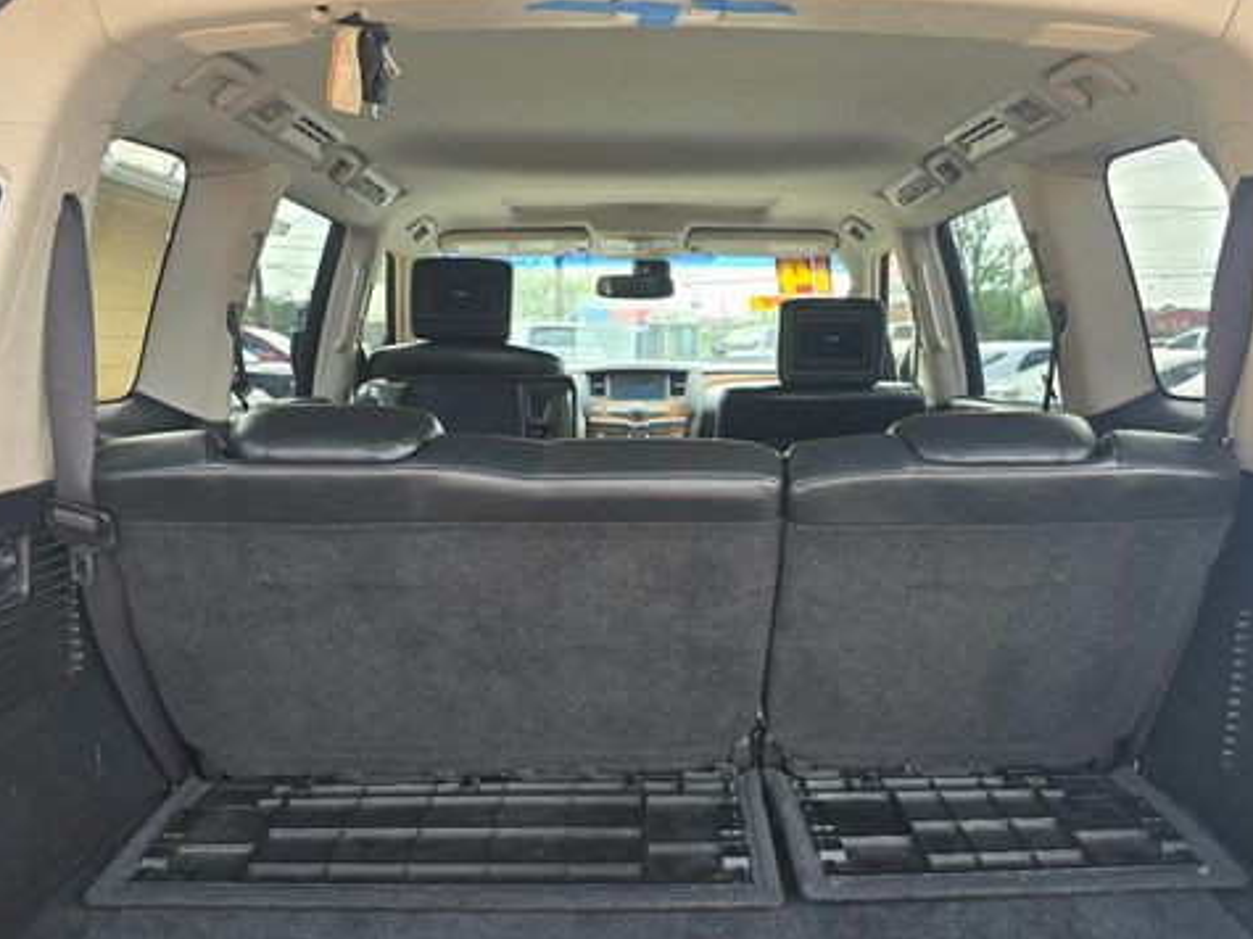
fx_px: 1122
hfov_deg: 58.3
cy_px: 564
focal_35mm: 31
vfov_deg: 45.2
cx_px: 649
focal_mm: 6.3
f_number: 1.7
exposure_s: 1/180
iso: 40
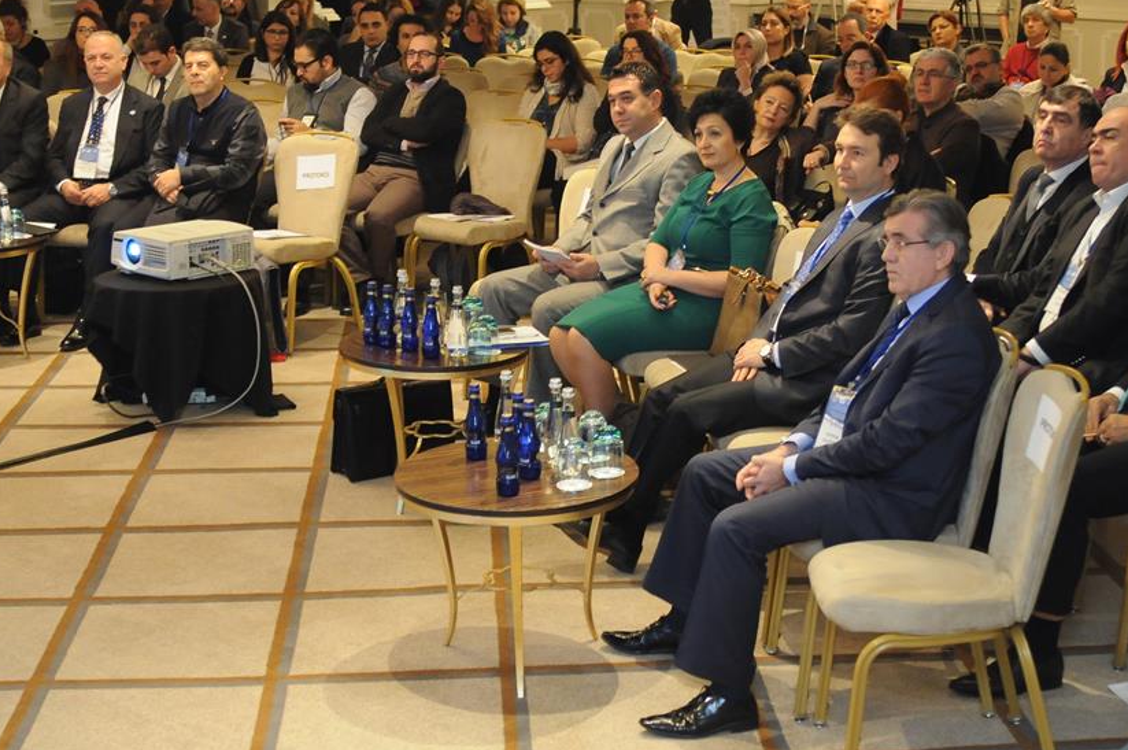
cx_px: 595
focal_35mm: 59
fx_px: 1847
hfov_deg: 34.0
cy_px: 293
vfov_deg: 22.9
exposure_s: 1/50
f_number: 2.8
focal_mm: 28
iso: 1250
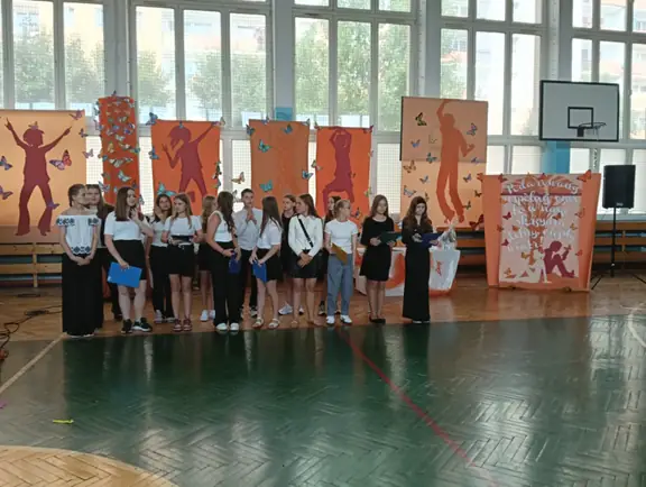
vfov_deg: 51.5
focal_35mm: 27
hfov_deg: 65.2
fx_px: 505
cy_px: 244
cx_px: 323
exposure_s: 1/100
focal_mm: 3.98
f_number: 1.8
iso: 80
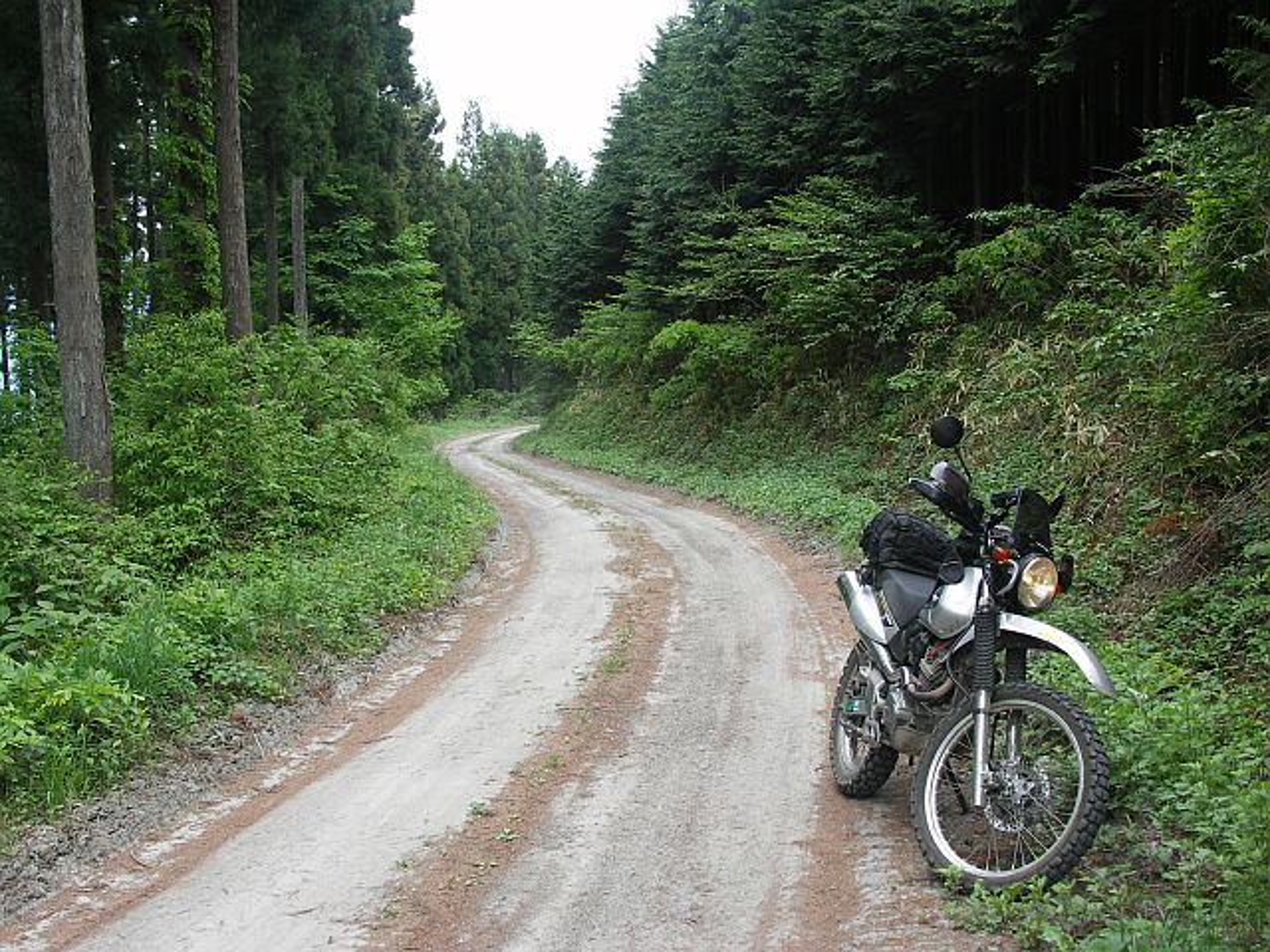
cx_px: 635
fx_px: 1394
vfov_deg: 37.7
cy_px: 476
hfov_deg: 49.0
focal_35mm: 38
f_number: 4
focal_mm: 9.9
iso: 50
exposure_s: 1/100
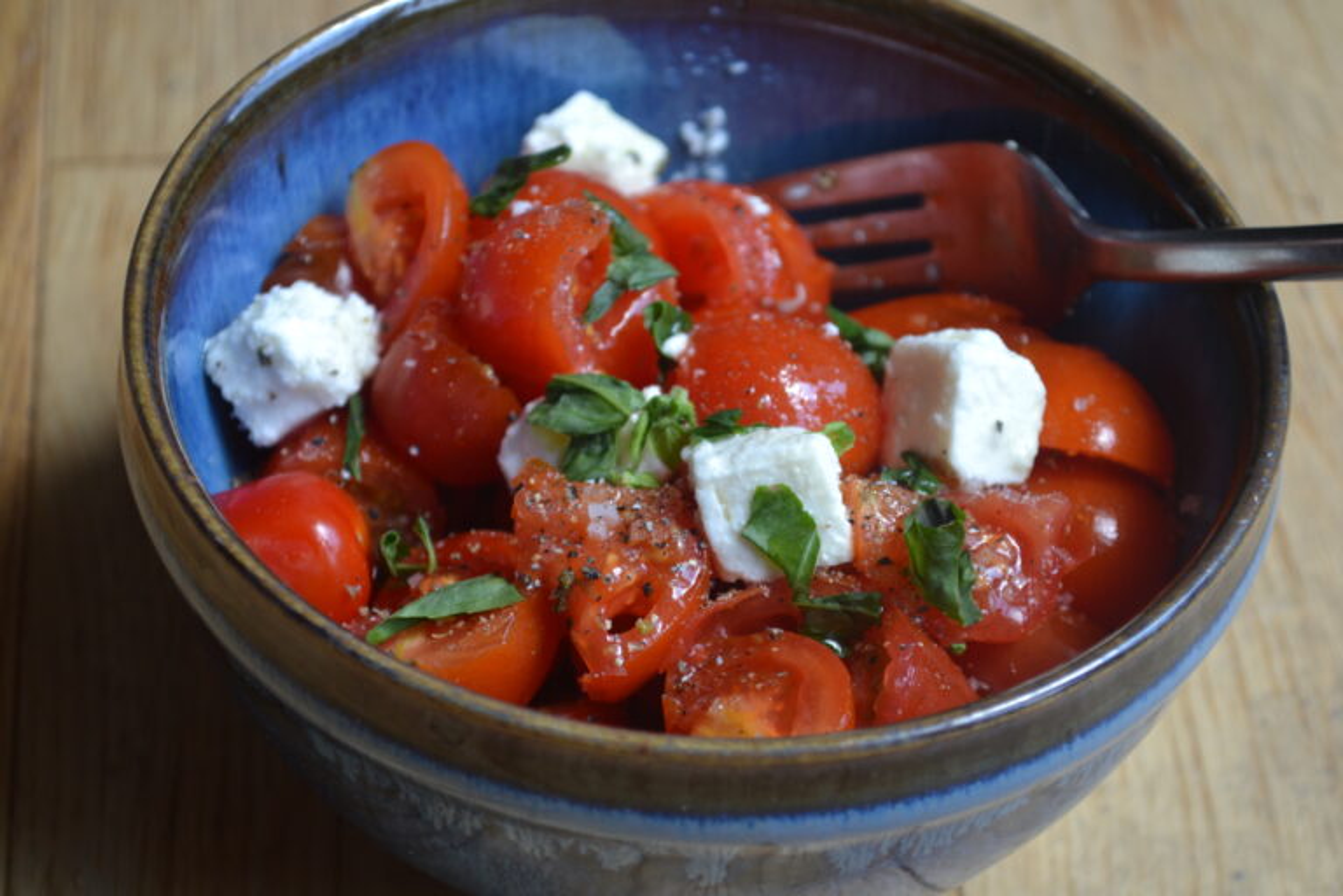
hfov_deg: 24.6
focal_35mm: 82
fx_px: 3077
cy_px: 448
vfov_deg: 16.6
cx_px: 672
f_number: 5.6
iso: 250
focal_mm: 55
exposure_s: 1/125
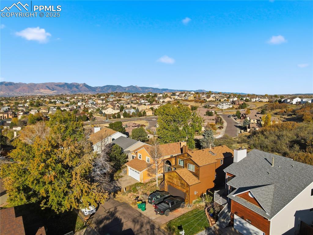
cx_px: 156
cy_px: 118
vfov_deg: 56.8
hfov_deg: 71.6
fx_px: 217
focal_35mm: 24
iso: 100
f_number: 2.8
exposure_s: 1/2000
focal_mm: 4.5
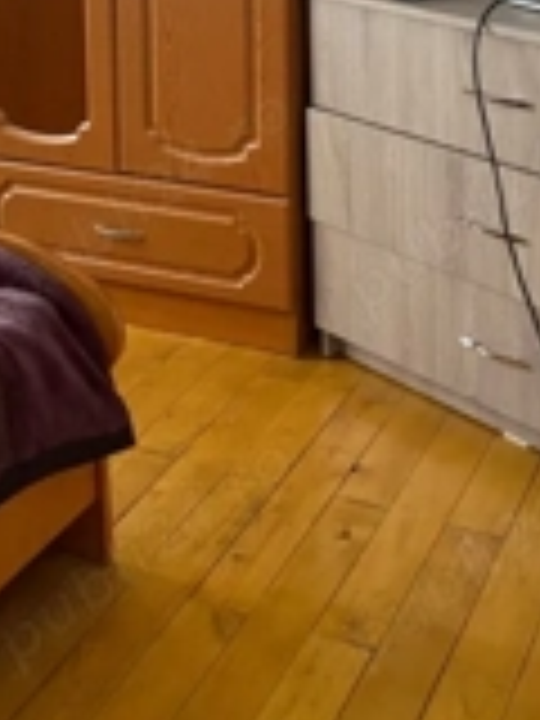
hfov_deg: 22.6
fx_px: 1352
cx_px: 234
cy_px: -94
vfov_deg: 27.1
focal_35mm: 65
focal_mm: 4.25
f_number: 1.8
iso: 320
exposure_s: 1/50
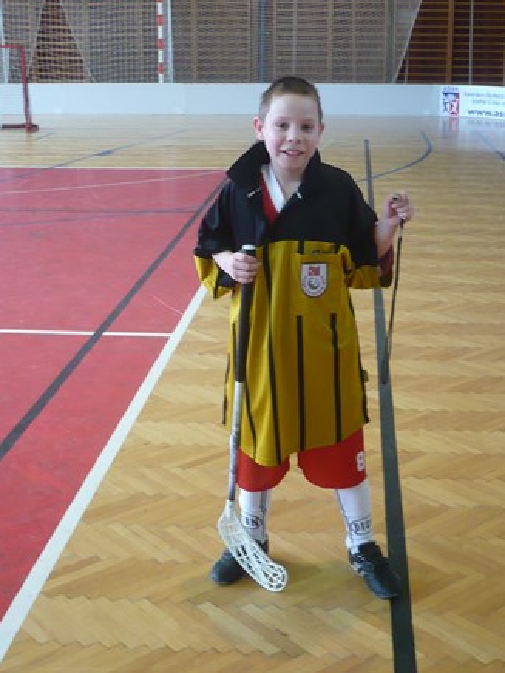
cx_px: 256
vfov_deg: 35.5
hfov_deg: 27.0
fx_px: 1050
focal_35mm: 54
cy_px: 307
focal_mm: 6
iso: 200
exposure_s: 1/40
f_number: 2.9
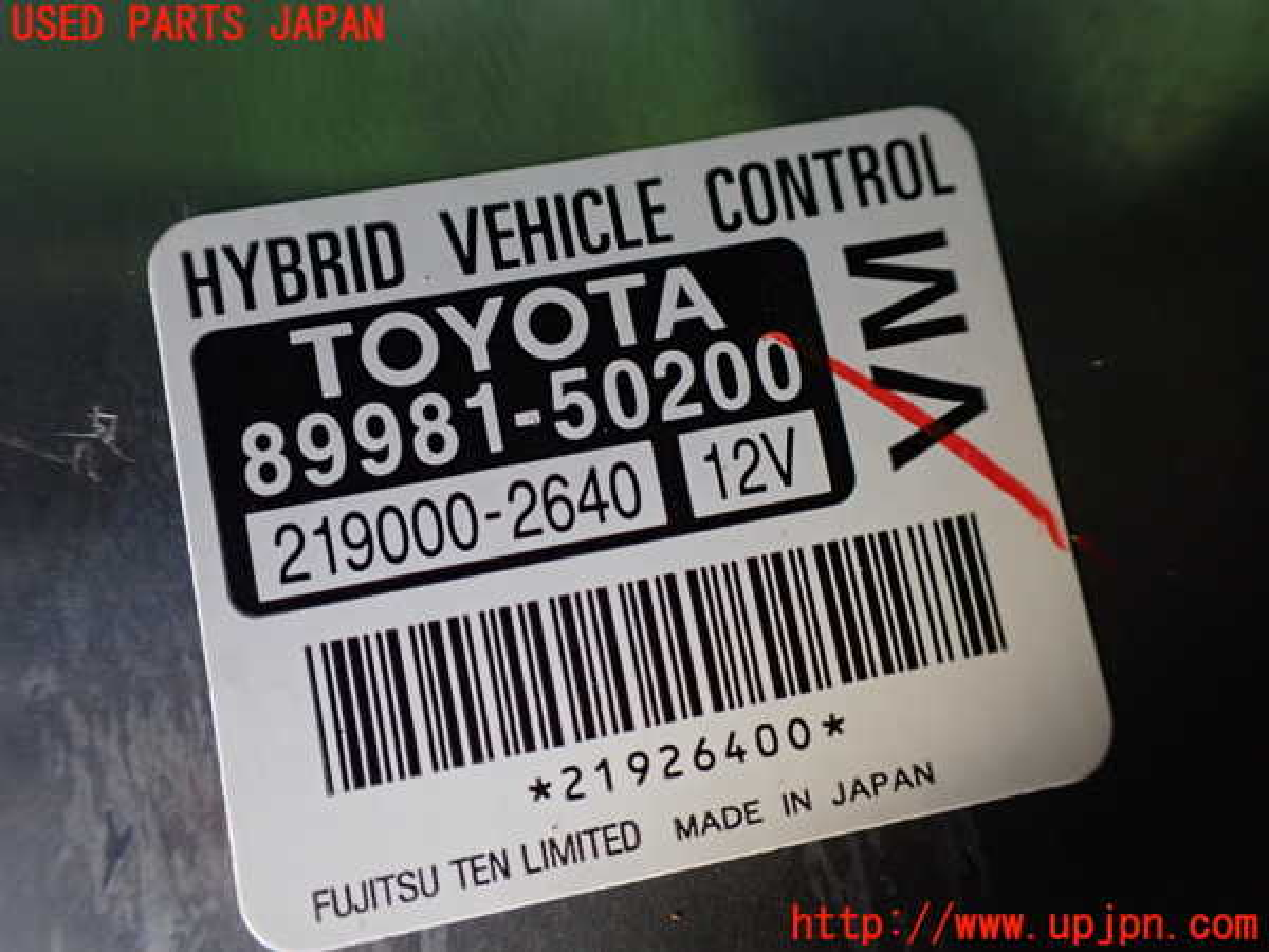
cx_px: 634
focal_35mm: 30
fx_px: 1100
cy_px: 476
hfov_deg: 60.0
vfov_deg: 46.8
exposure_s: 1/125
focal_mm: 5.4
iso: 500
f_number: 2.3
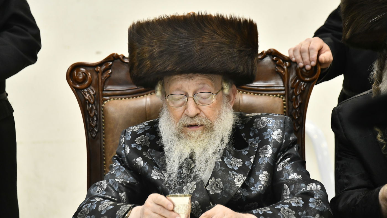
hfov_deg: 9.8
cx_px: 194
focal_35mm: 221
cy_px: 101
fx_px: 2268
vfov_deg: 5.5
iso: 2000
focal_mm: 210
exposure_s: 1/160
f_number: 5.6
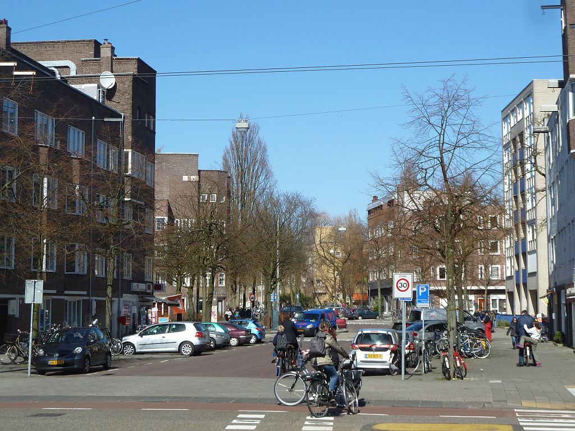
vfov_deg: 20.4
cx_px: 288
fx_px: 1196
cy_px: 216
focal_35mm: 72
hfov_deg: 27.0
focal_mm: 11.9
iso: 80
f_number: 4.5
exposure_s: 1/400
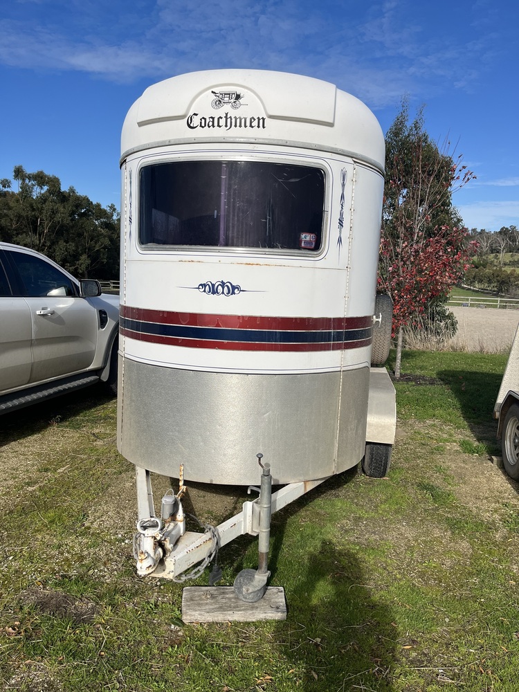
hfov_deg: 53.1
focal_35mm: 26
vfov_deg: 67.3
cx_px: 260
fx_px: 520
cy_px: 346
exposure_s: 1/6173
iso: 50
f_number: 1.6
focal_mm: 5.1
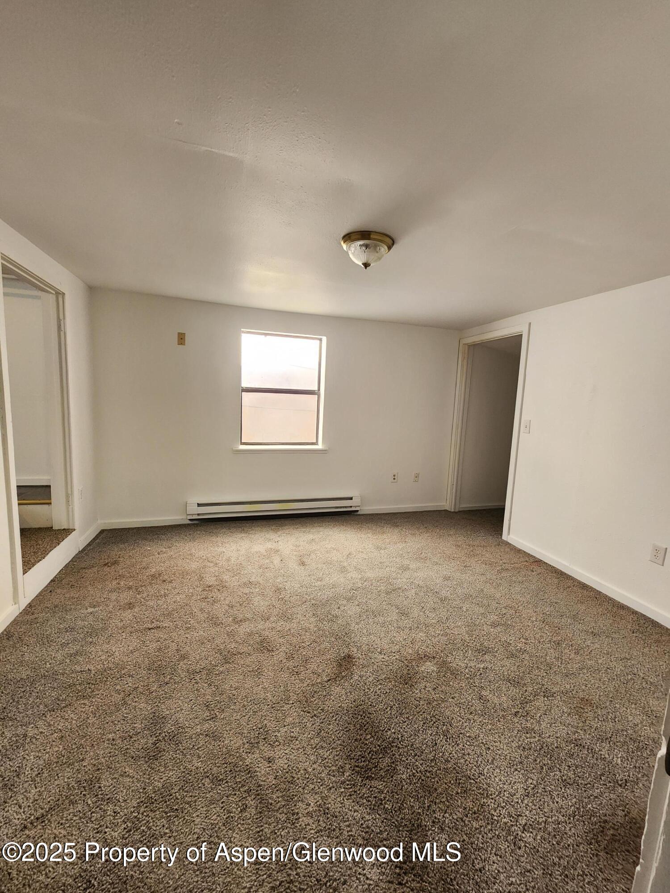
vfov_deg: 106.2
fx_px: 335
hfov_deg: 89.9
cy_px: 446
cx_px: 335
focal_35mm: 13
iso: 320
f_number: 2.2
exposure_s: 1/60
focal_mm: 2.2
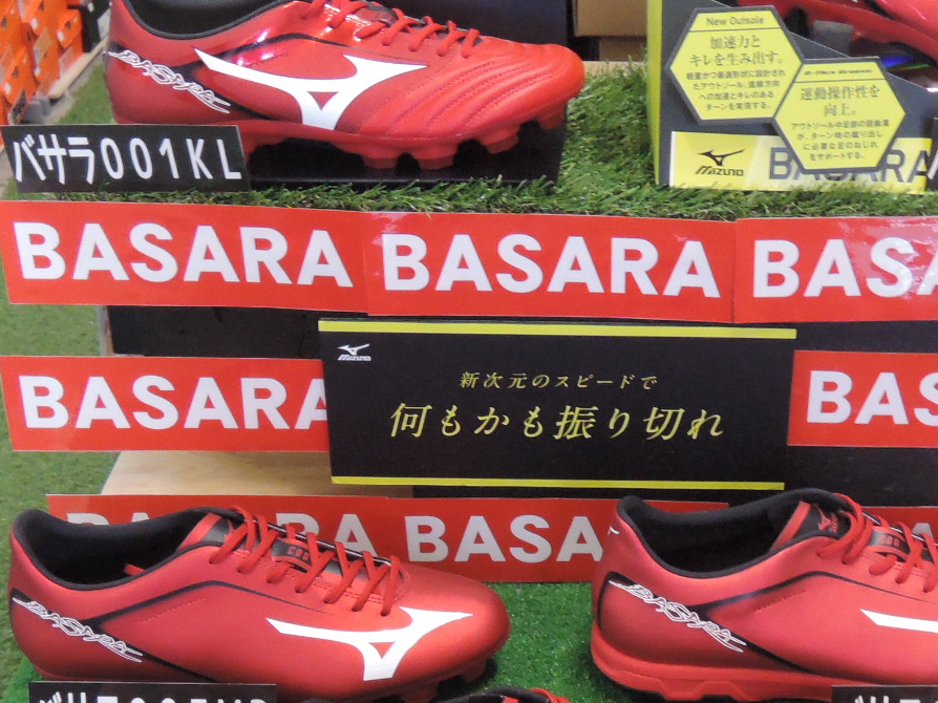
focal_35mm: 61
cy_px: 483
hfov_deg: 31.5
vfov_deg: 23.9
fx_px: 1652
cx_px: 616
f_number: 2.8
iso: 720
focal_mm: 5.1
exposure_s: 1/8
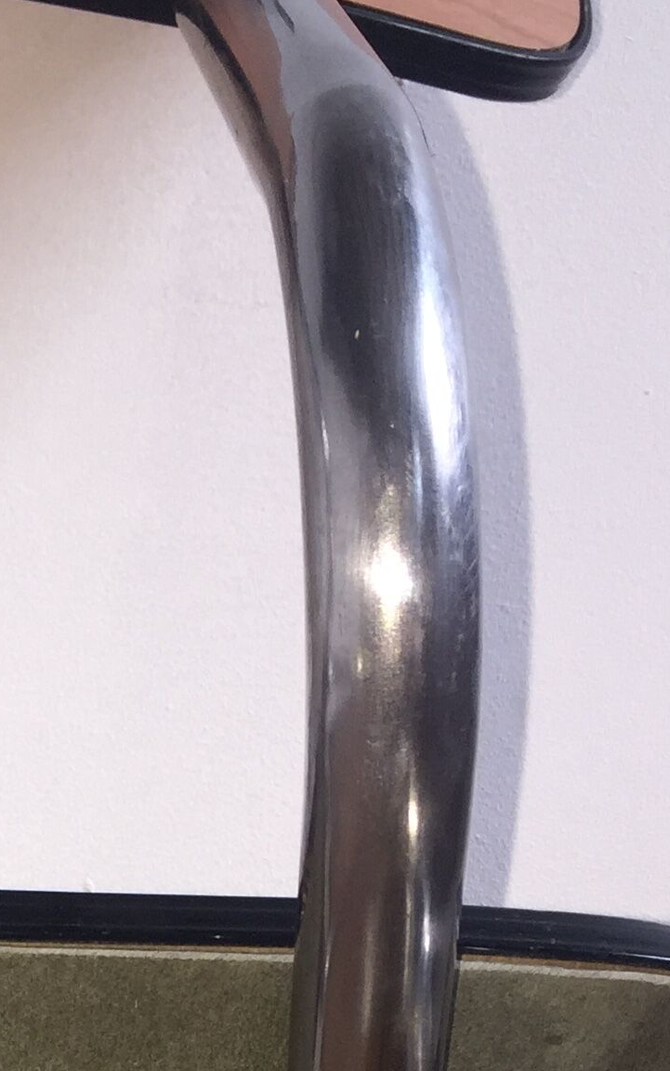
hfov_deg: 14.1
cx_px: -311
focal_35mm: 87
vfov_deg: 21.3
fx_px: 2541
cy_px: 1443
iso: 32
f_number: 2.2
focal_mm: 4.15
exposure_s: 1/45
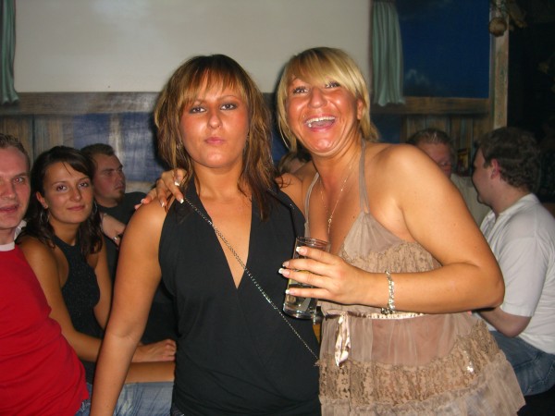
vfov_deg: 37.7
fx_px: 609
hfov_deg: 49.0
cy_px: 208
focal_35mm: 38
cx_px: 278
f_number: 2.8
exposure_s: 1/60
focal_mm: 7.9
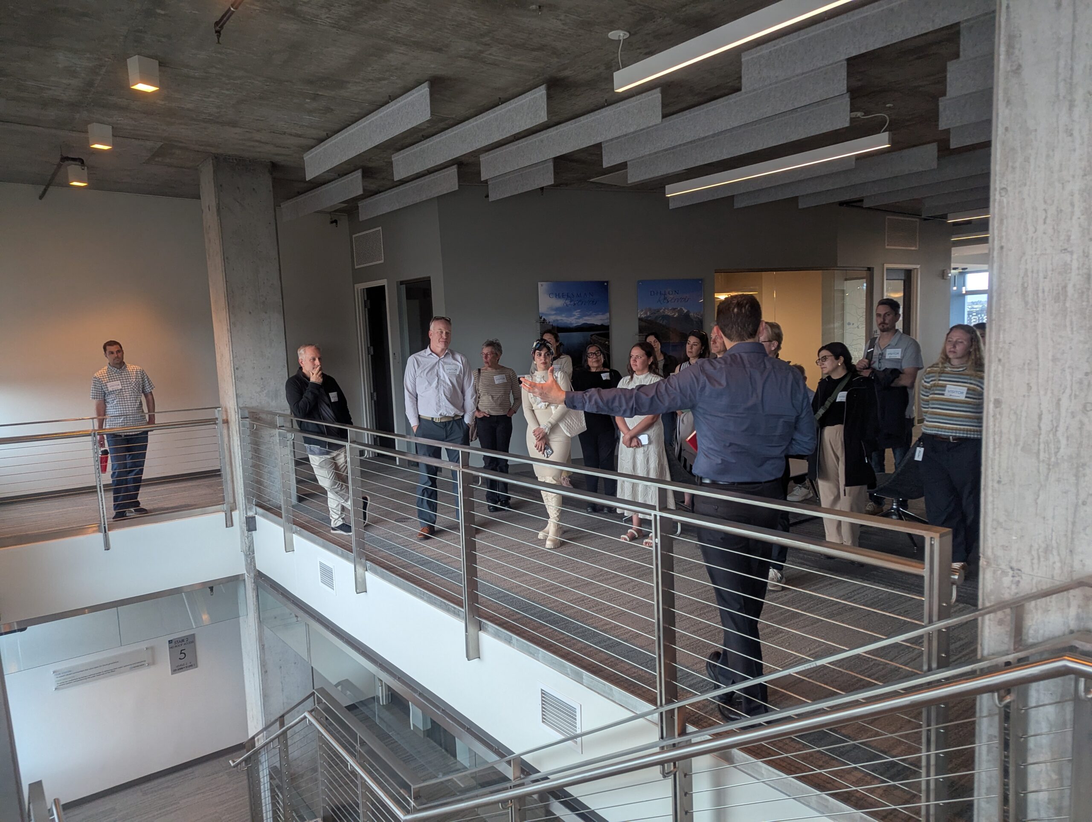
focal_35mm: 24
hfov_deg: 71.5
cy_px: 411
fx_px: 758
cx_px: 546
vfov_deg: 56.9
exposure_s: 1/120
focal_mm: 6.81
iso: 73
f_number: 1.85
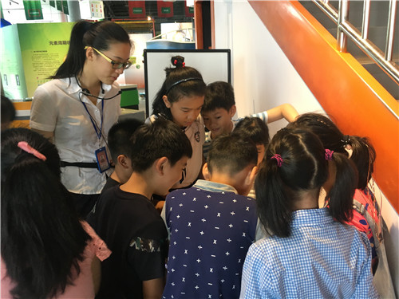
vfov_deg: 48.2
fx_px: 334
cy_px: 150
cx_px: 200
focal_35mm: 29
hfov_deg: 61.7
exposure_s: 1/33
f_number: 2.2
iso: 125
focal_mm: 4.15
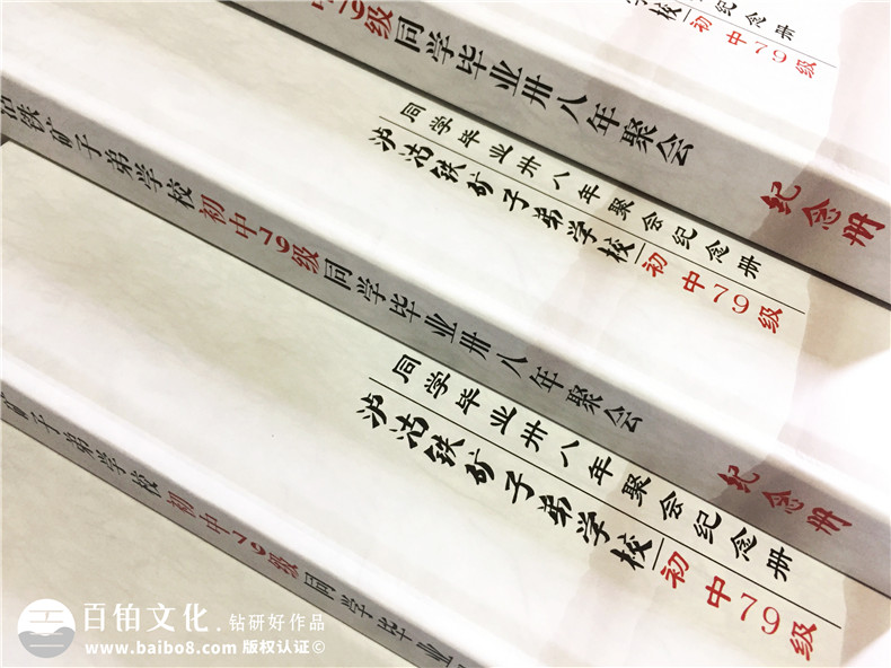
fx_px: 746
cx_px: 446
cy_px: 334
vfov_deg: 48.2
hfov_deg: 61.7
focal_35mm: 29
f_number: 2.2
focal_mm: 4.15
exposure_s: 1/33
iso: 160
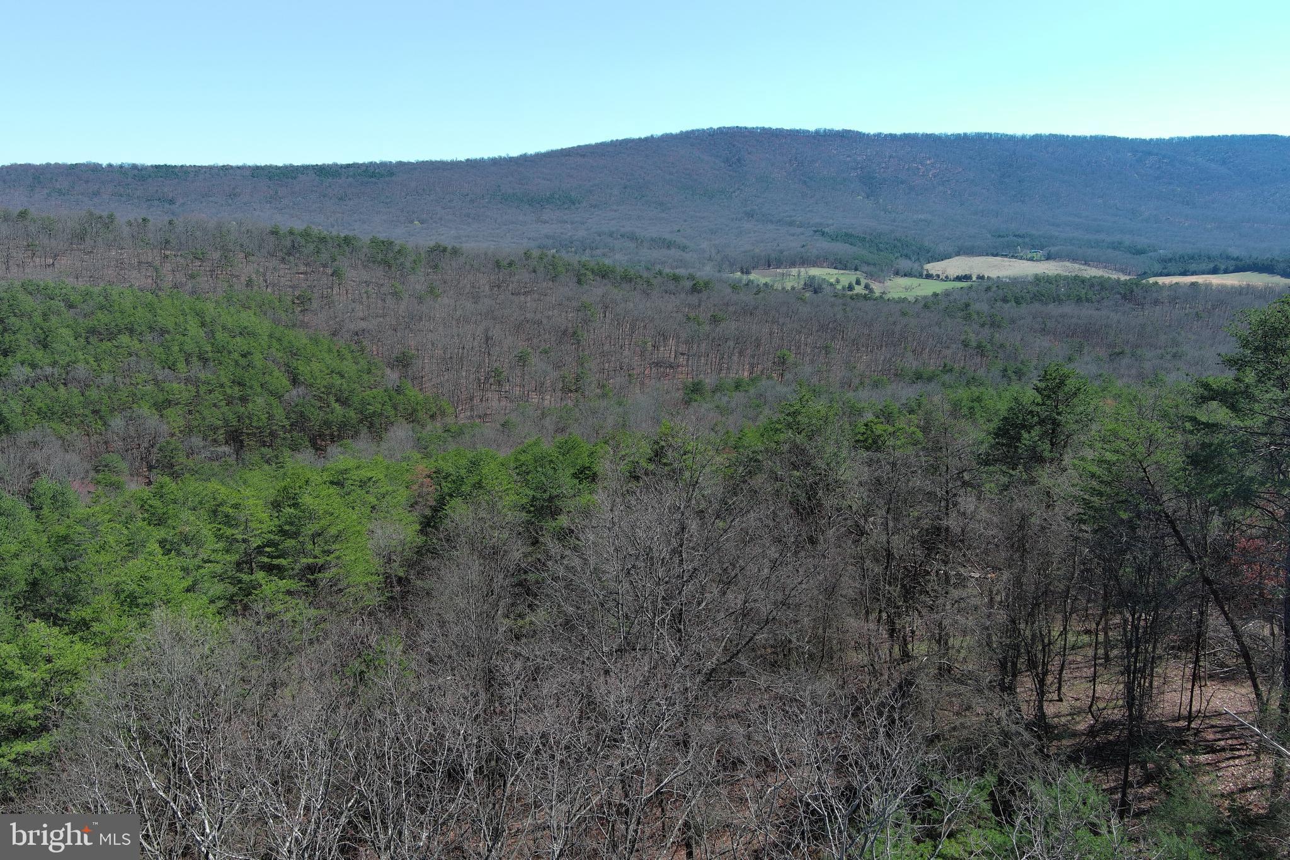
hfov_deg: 63.7
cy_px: 430
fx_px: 1039
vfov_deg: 45.0
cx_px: 645
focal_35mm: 29
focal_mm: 10.57
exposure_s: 1/909
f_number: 2.8
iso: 100
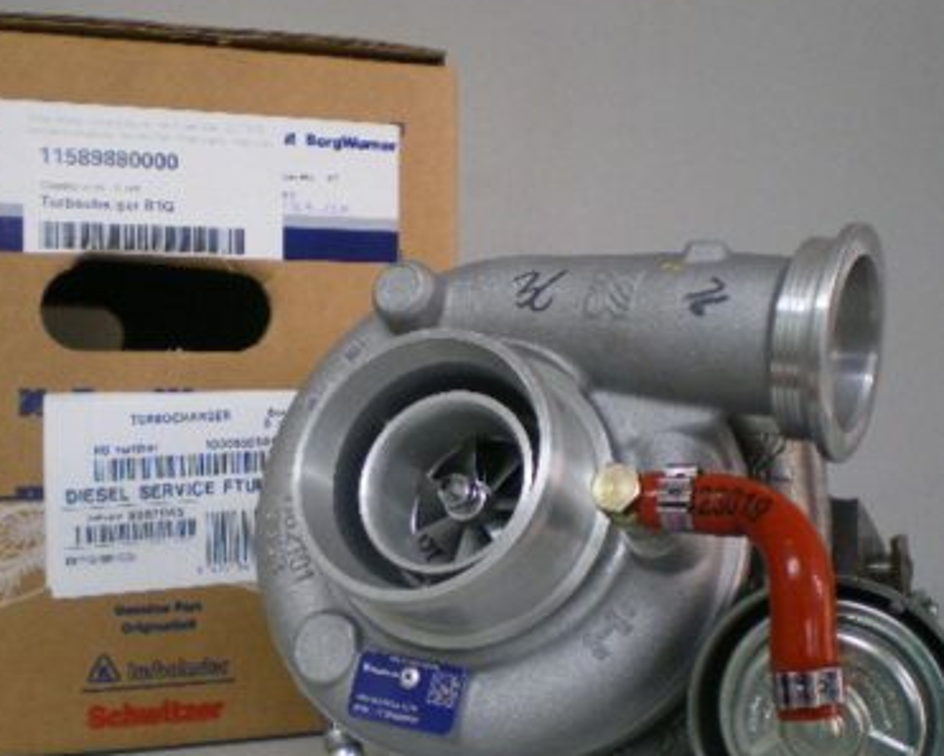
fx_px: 1425
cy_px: 452
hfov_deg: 36.5
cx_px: 366
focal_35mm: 51
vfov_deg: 29.6
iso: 160
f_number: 3.1
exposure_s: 1/30
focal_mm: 6.3
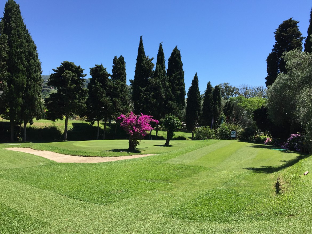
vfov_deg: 48.2
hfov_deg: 61.6
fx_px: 261
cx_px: 156
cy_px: 117
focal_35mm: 29
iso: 32
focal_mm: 4.15
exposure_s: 1/1464
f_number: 2.2
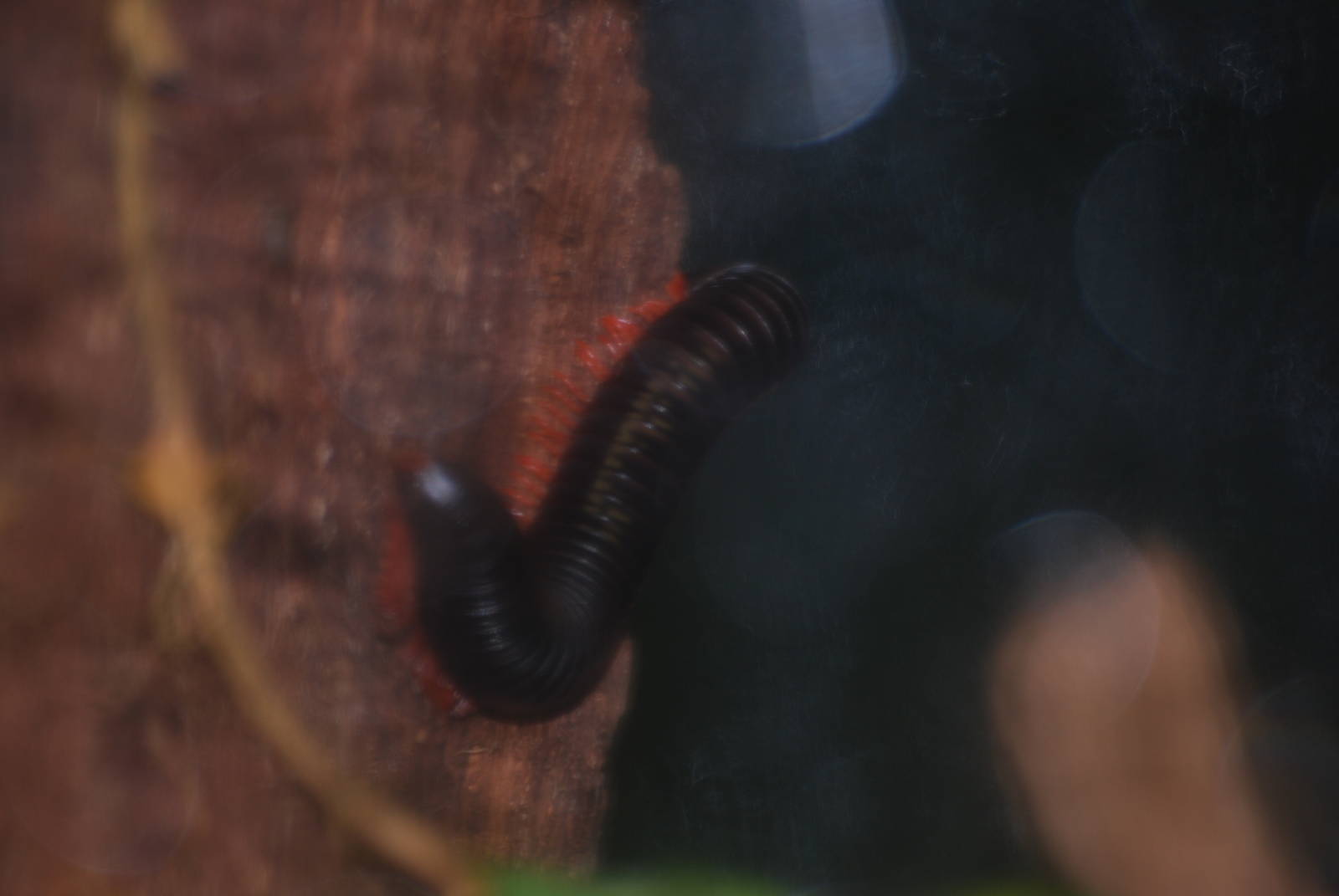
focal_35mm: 450
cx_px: 670
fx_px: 16757
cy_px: 448
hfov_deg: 4.6
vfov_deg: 3.1
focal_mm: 300
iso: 125
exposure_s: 1/125
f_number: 5.6
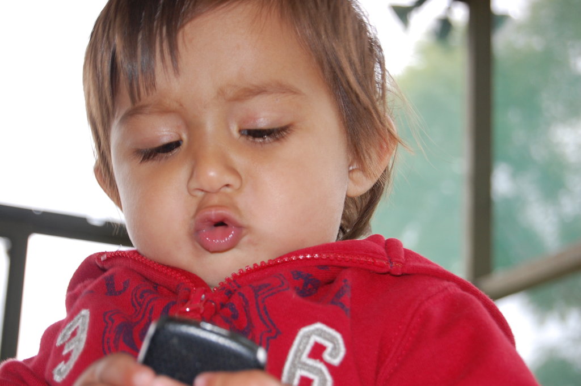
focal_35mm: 82
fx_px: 1330
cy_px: 193
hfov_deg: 24.6
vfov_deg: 16.5
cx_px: 290
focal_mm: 55
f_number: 5.6
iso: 400
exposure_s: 1/60
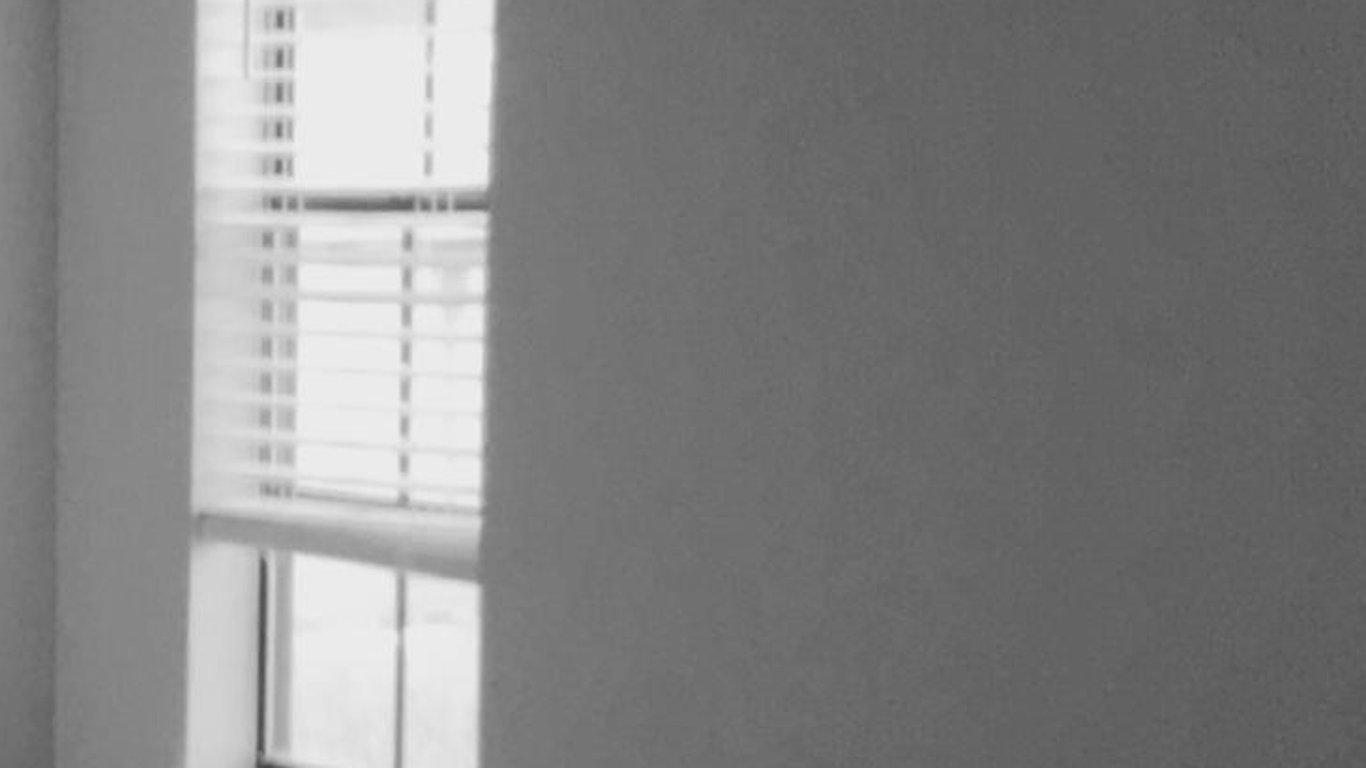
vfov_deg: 9.3
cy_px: 676
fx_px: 4709
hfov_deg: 15.4
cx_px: -585
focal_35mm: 130
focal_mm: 4.15
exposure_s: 1/16
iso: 50
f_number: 2.2
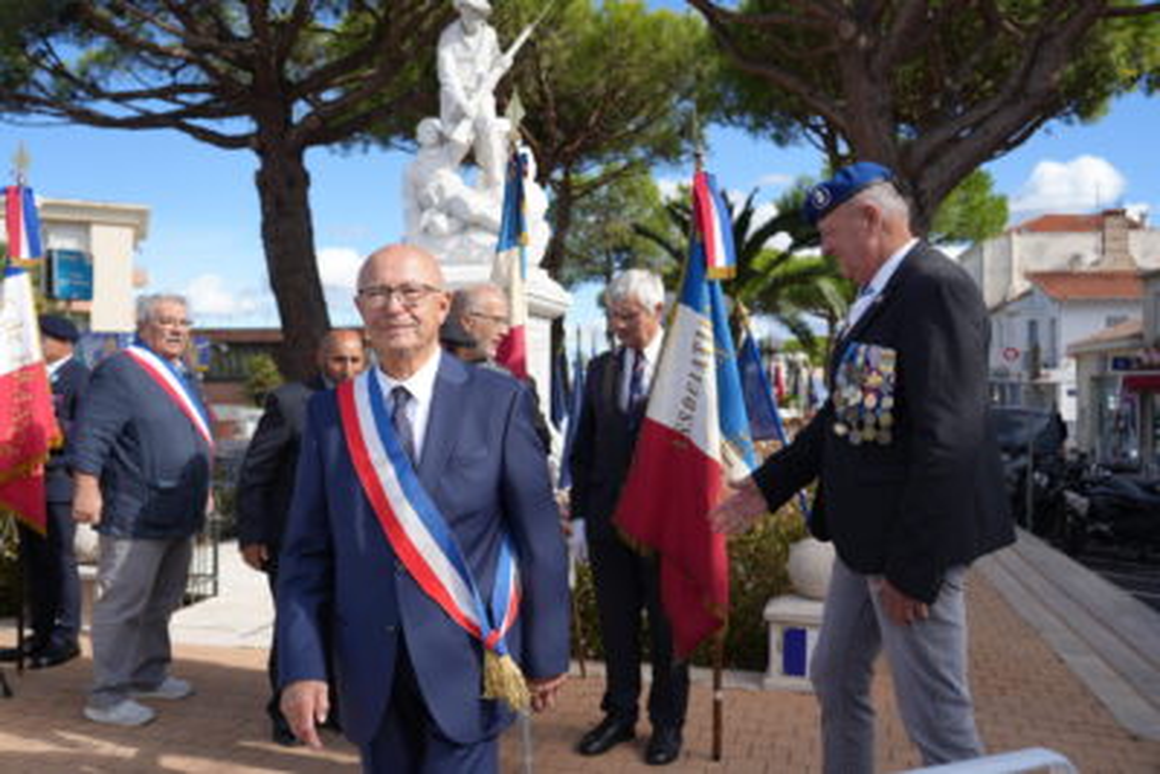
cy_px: 387
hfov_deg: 61.9
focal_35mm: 30
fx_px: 967
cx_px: 580
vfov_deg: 43.6
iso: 100
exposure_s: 1/640
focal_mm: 30
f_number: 4.5
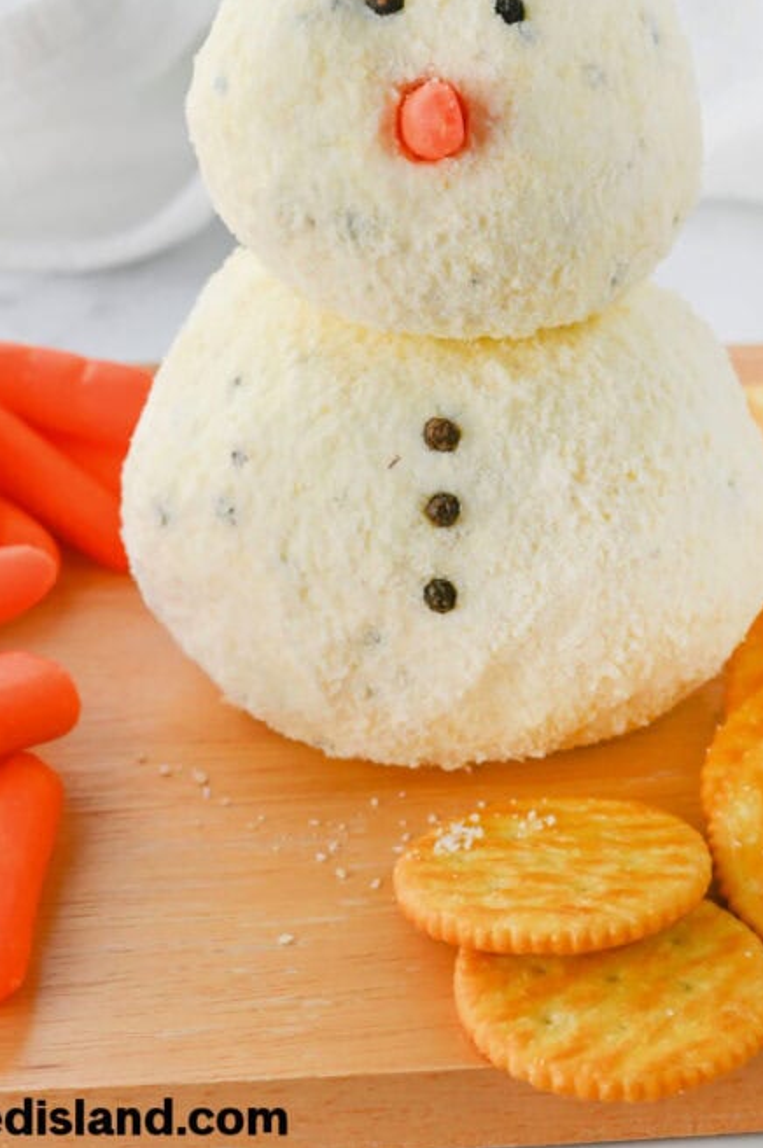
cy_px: 388
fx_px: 2803
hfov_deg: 15.5
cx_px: 434
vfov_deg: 23.0
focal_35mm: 88
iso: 180
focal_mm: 50
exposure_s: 1/80
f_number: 8
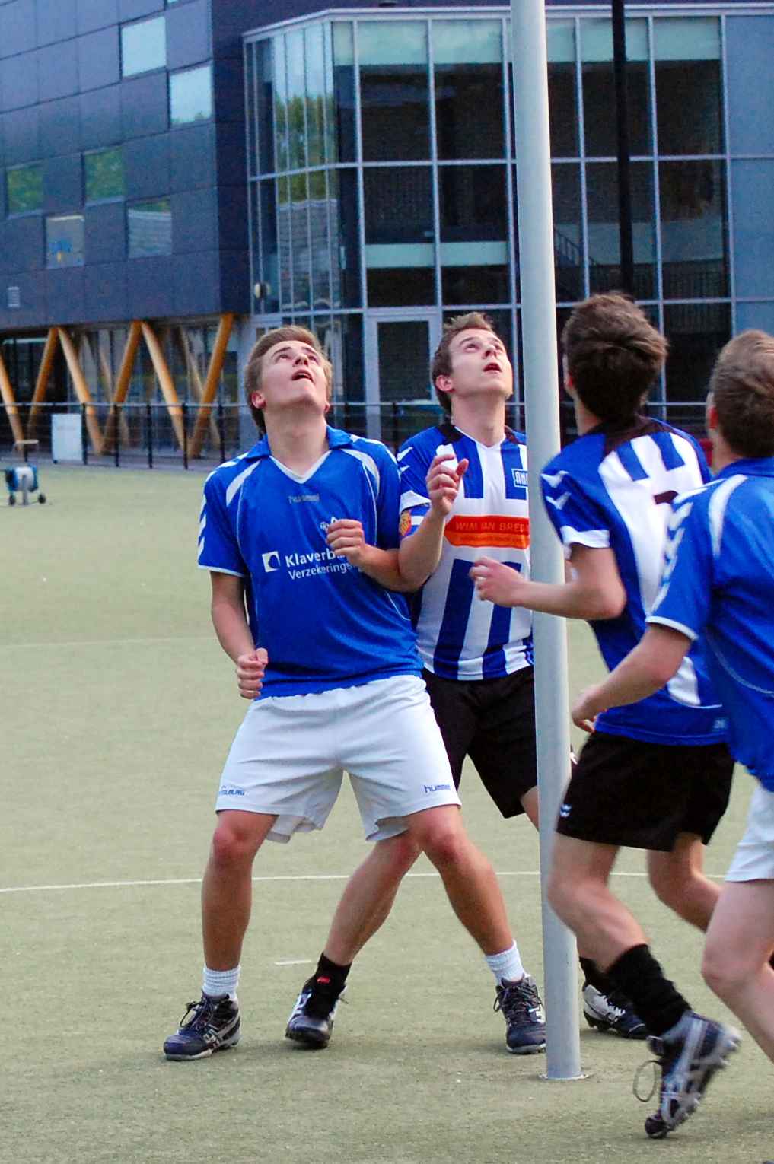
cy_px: 582
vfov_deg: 24.6
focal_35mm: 82
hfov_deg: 16.5
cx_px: 387
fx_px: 2666
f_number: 6.3
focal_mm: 55
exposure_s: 1/200
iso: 1600
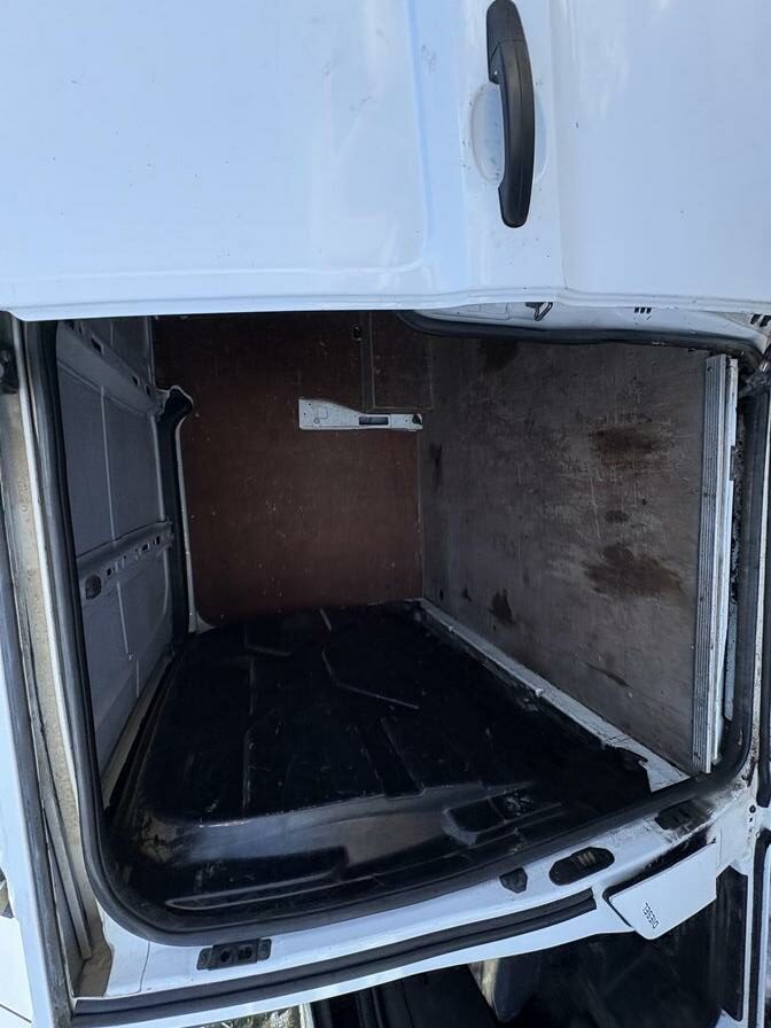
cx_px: 386
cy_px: 514
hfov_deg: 85.7
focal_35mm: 14
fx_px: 416
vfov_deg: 102.1
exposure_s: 1/341
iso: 64
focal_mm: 2.22
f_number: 2.2
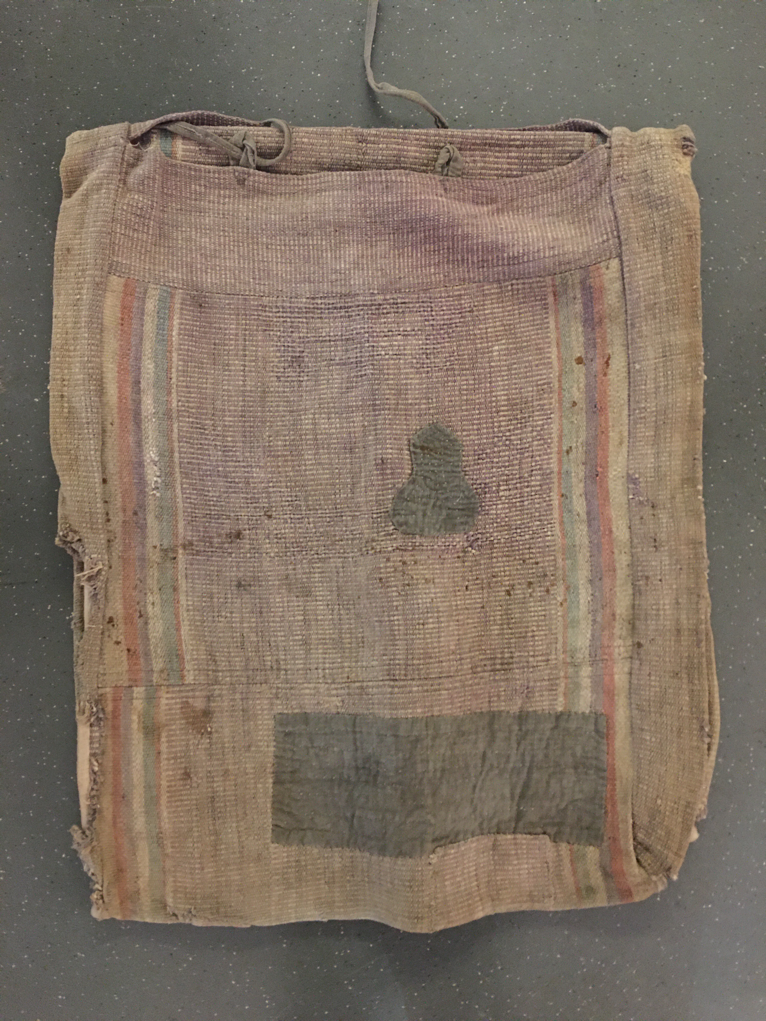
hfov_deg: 48.2
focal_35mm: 29
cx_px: 383
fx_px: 856
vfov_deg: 61.7
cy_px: 510
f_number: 2.2
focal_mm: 4.15
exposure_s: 1/4
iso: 125
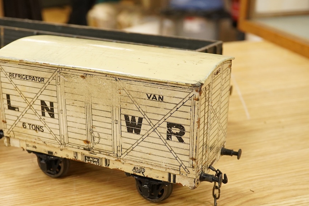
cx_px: 135
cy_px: 126
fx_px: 506
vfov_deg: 23.0
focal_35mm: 59
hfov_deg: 33.9
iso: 2500
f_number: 8
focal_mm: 30
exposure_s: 1/160
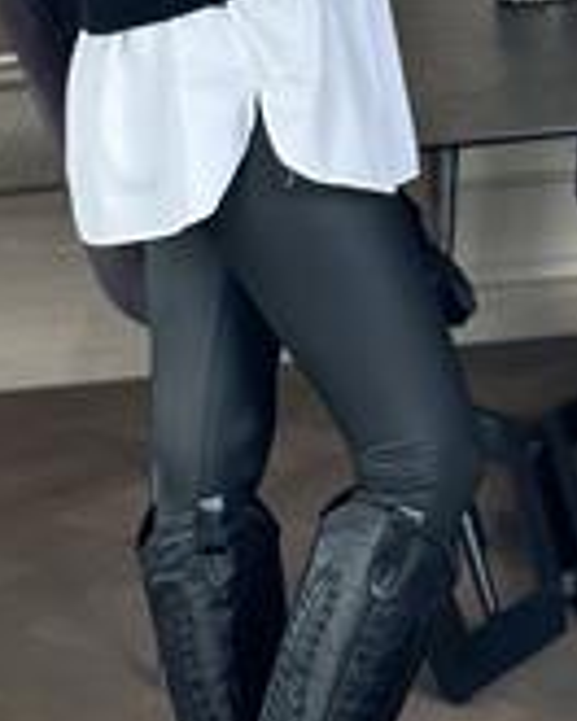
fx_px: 3074
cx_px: 254
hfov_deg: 10.7
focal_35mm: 144
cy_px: 44
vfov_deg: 13.2
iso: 160
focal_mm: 6.86
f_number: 1.78
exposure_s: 1/60
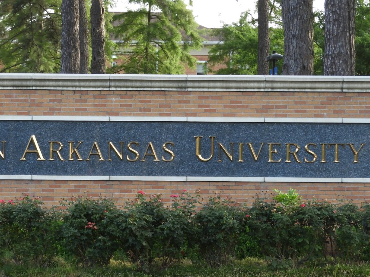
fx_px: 1528
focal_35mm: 143
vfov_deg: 10.4
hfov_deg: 13.8
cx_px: 167
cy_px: 154
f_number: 4.5
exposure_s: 1/60
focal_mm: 15.2
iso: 100
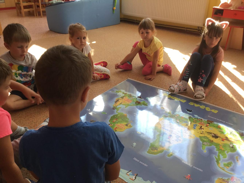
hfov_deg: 58.3
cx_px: 122
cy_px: 92
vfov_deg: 45.5
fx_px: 219
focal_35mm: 31
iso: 40
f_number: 2.4
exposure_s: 1/100
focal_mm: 3.3
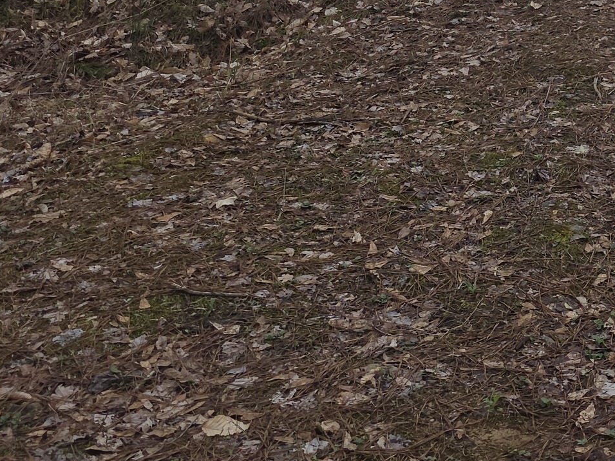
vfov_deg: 18.3
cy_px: -168
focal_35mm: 74
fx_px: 1315
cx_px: 696
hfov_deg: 24.4
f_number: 1.7
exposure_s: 1/120
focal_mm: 6.3
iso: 16
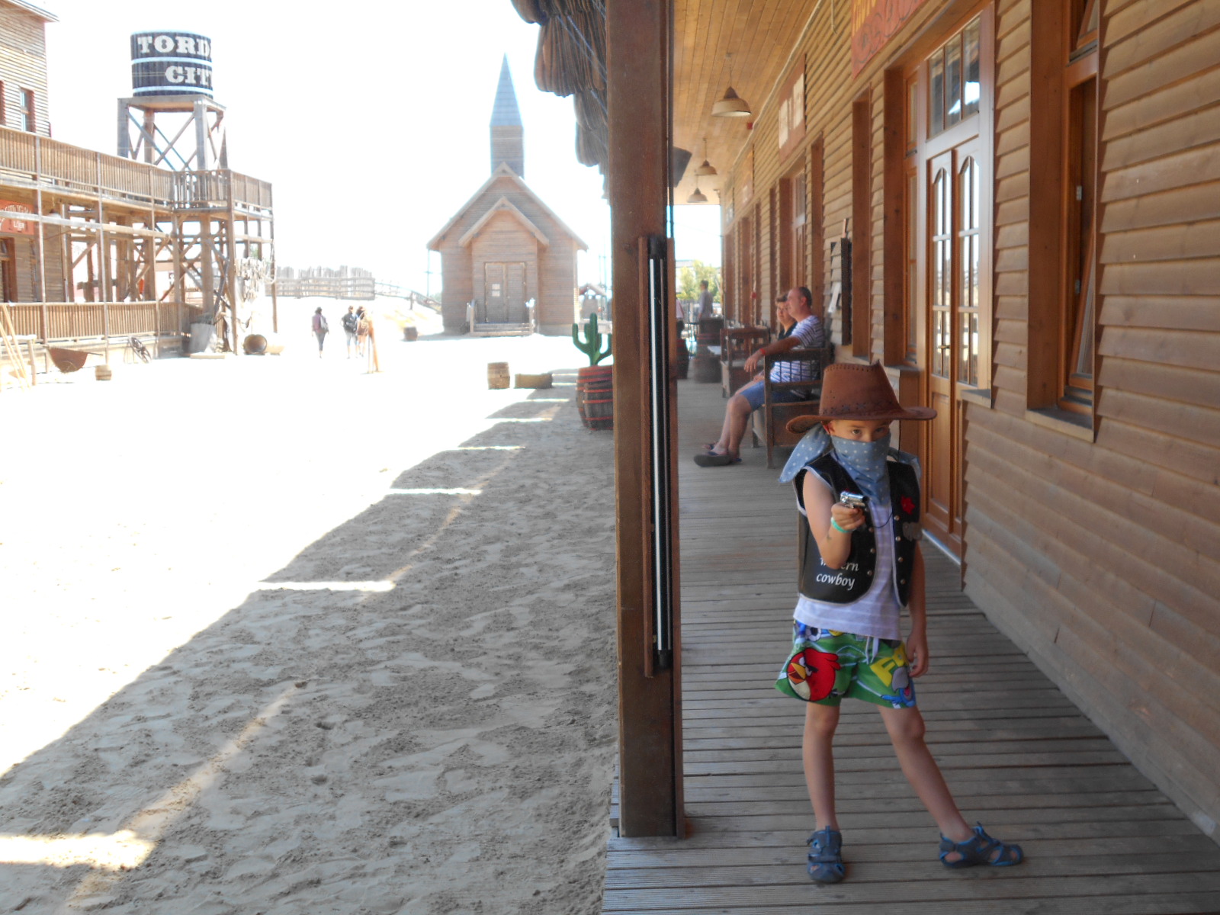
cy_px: 458
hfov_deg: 42.9
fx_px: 1551
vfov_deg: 32.9
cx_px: 610
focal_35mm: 44
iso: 80
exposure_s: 1/125
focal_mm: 7.7
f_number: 4.2
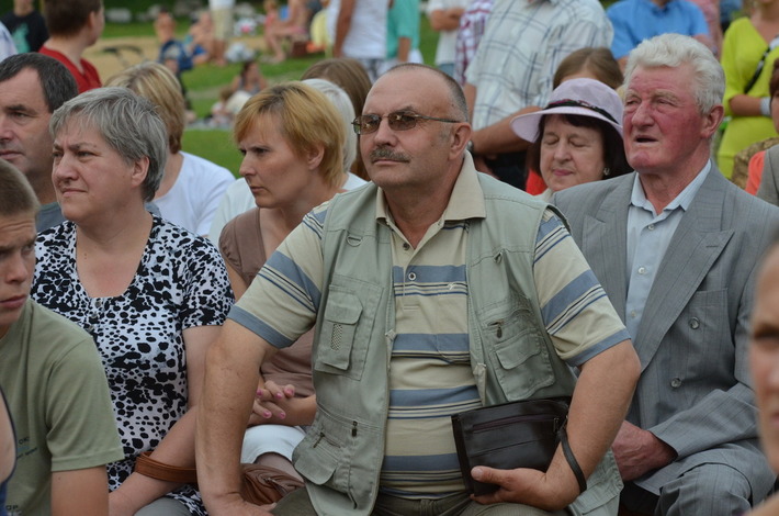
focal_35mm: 195
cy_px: 258
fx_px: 4210
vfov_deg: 7.0
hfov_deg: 10.6
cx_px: 390
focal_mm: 130
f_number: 7.1
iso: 1000
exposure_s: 1/800
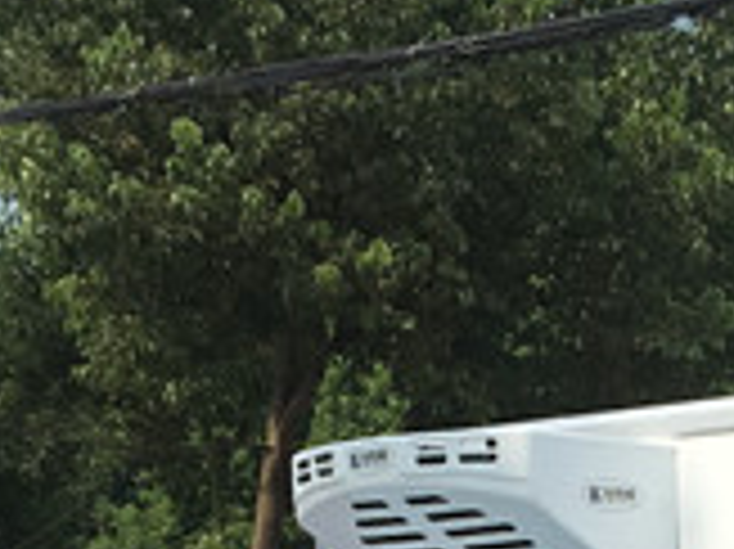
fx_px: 3199
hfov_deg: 12.5
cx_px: 1072
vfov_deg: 9.2
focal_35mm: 151
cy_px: 1114
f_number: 2.2
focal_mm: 4.15
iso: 25
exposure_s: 1/2079
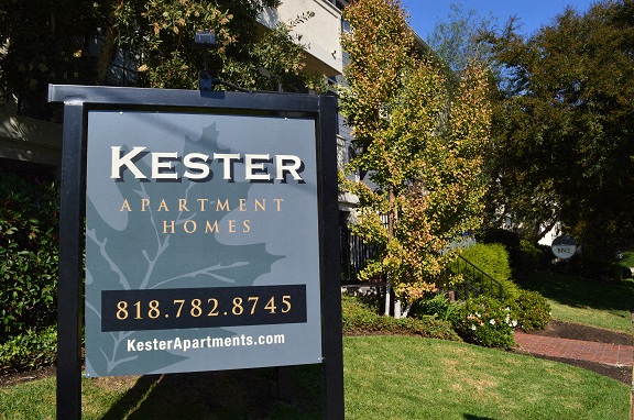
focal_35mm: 30
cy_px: 210
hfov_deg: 62.0
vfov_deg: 43.5
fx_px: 527
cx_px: 317
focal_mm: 20
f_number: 11
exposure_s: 1/400
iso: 400
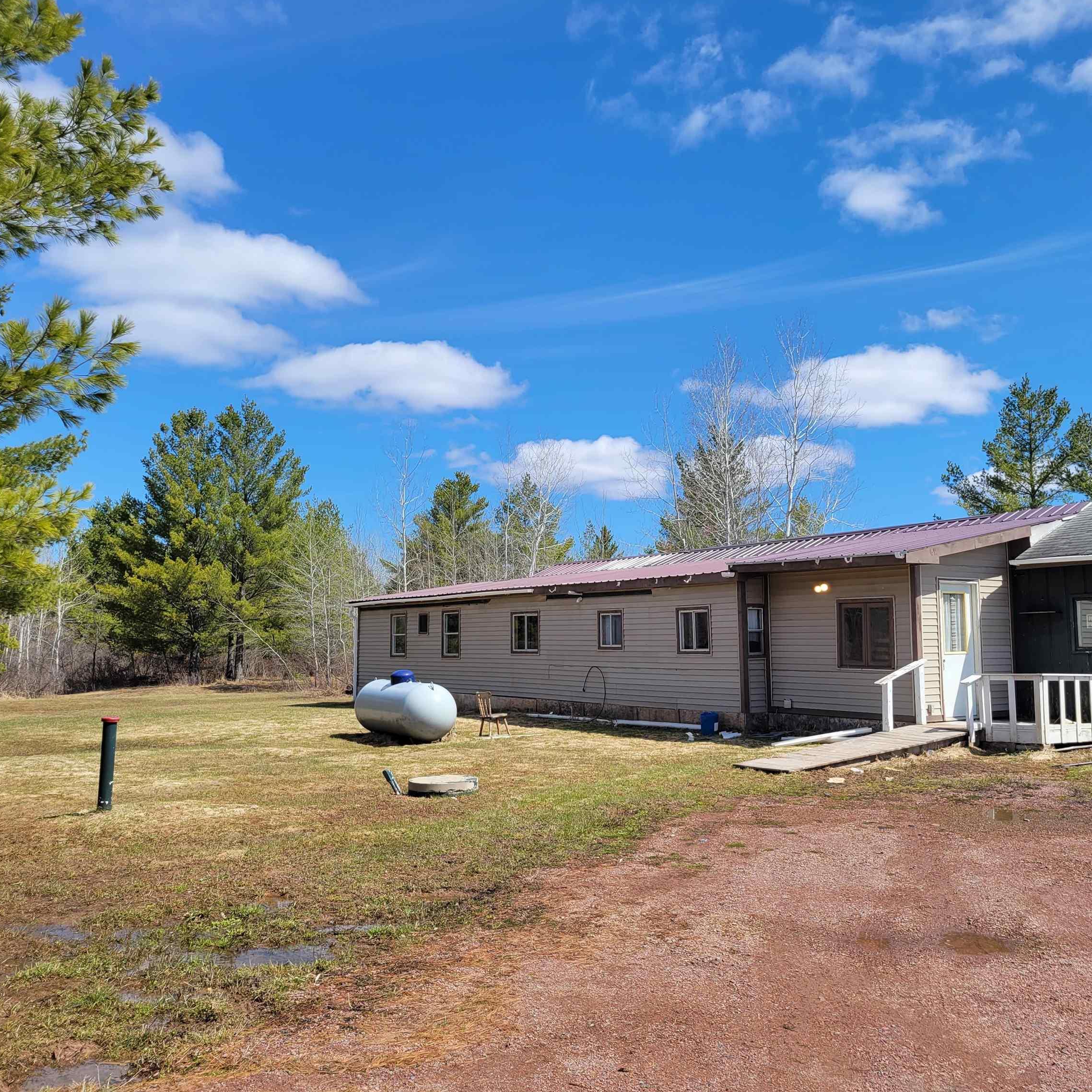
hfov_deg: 52.2
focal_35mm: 31
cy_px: 549
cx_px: 648
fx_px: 1106
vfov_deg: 52.5
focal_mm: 5.4
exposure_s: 1/2531
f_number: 1.8
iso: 40
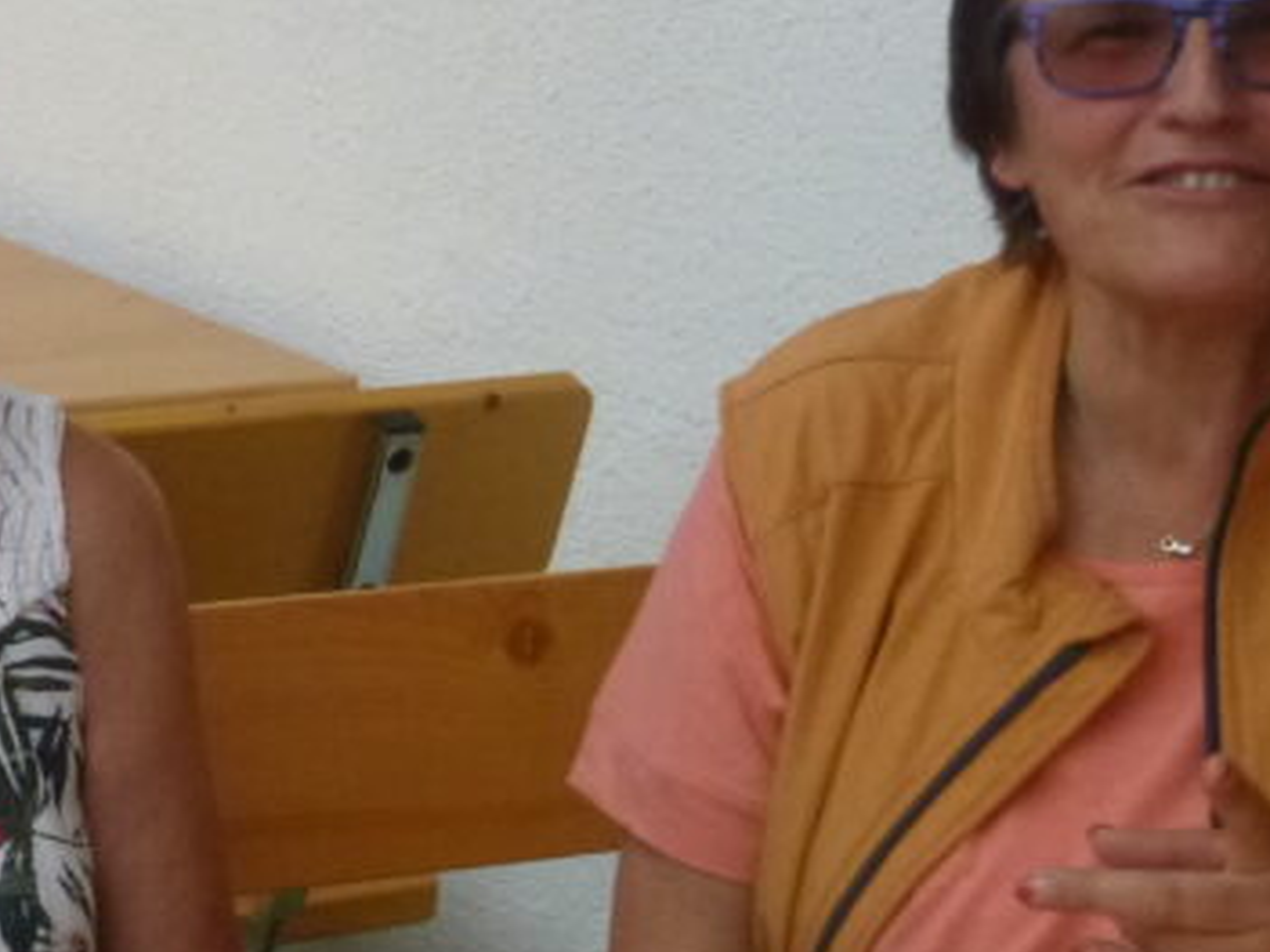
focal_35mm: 123
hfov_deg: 15.5
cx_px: -246
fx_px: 4511
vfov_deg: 12.0
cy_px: 402
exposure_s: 1/500
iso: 320
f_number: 4.4
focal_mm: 6.4
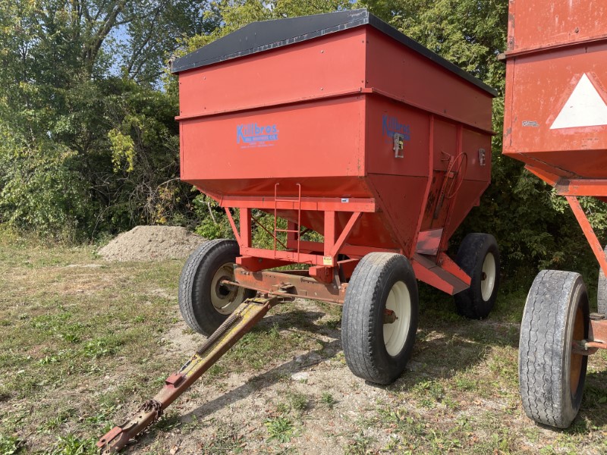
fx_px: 456
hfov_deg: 67.3
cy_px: 228
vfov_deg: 53.1
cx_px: 304
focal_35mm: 26
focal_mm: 4.2
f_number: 1.6
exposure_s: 1/1195
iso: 32
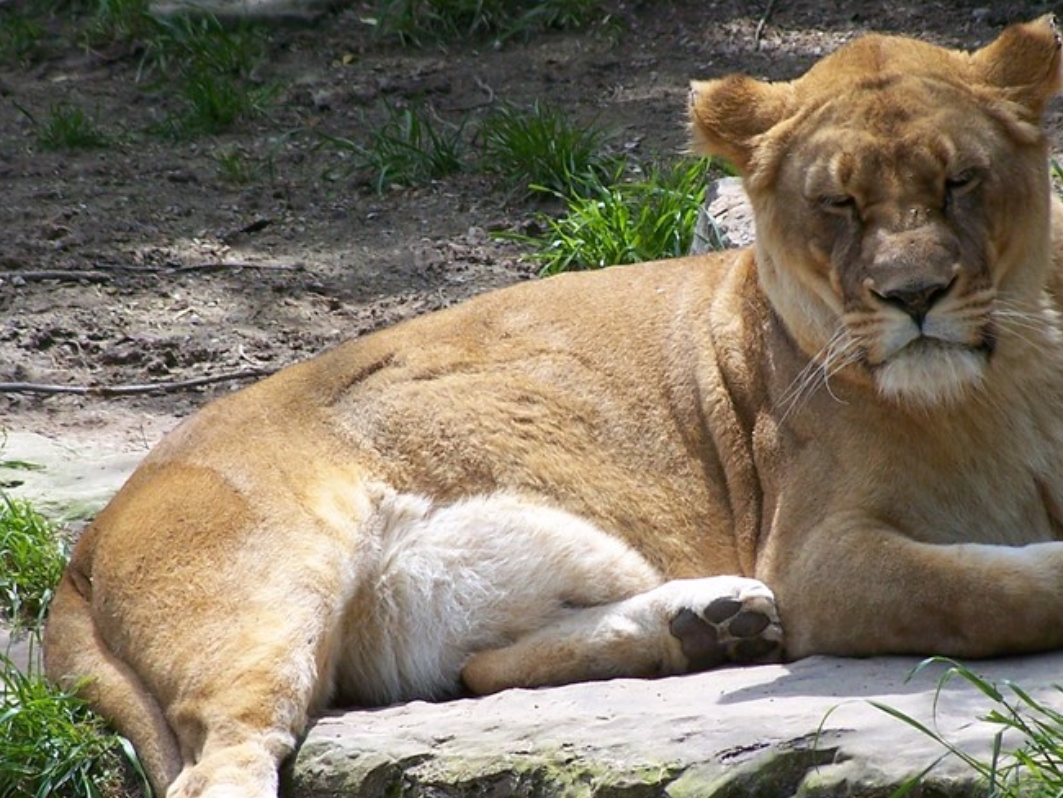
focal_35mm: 429
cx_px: 684
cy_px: 446
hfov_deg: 4.6
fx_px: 13179
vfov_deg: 3.5
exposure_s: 1/640
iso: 80
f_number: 3.2
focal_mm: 36.2
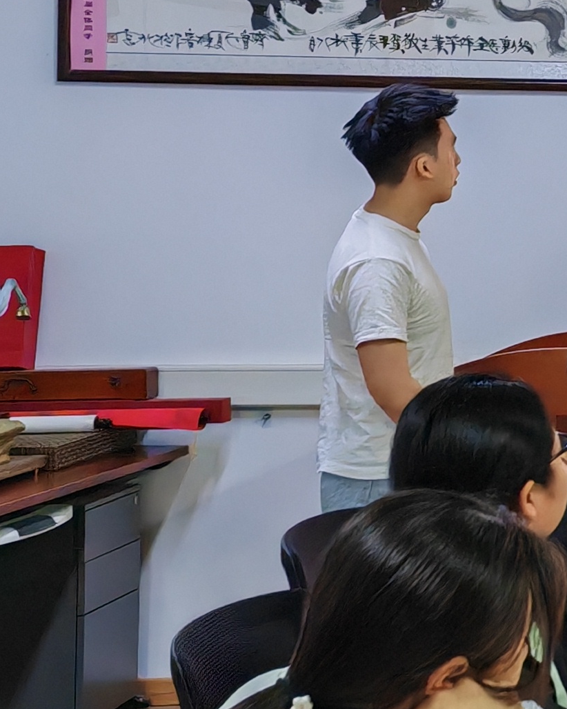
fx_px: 2203
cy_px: 192
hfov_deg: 12.7
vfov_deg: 18.2
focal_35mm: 105
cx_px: 1155
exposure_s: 1/100
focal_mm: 5.52
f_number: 1.95
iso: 320
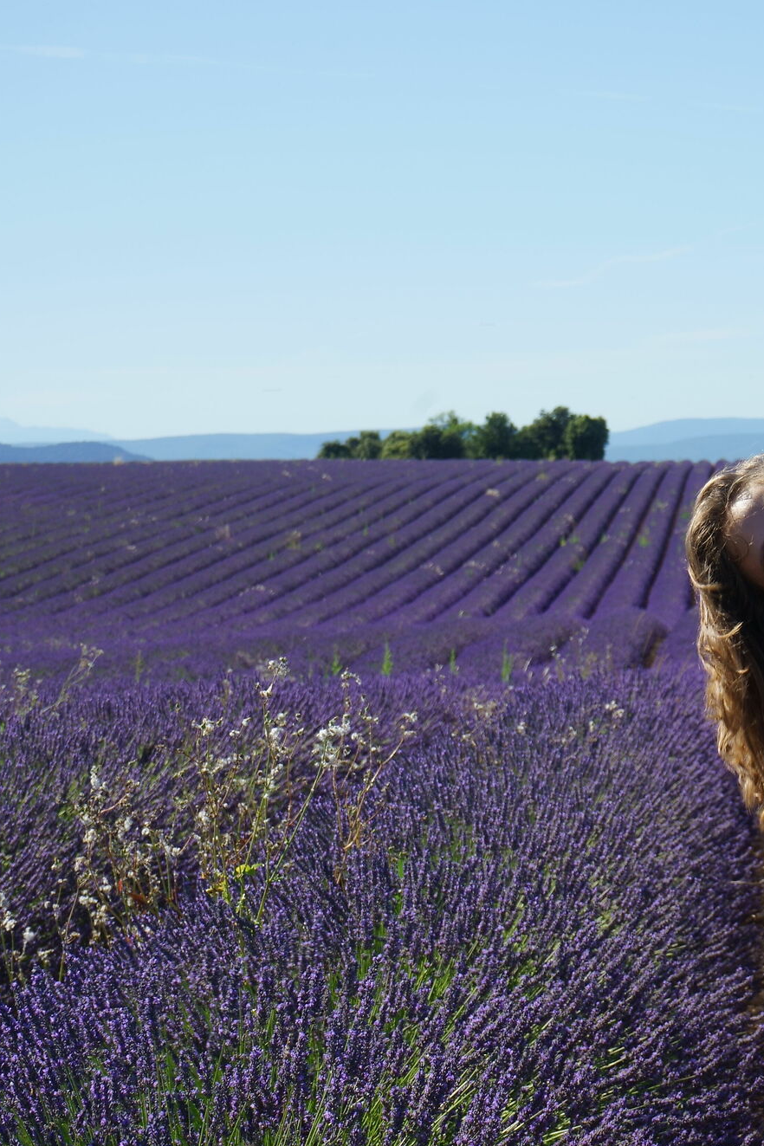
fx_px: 4043
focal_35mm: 127
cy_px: 567
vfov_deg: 16.1
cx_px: 832
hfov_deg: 10.7
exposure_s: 1/125
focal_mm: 70
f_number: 13
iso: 100
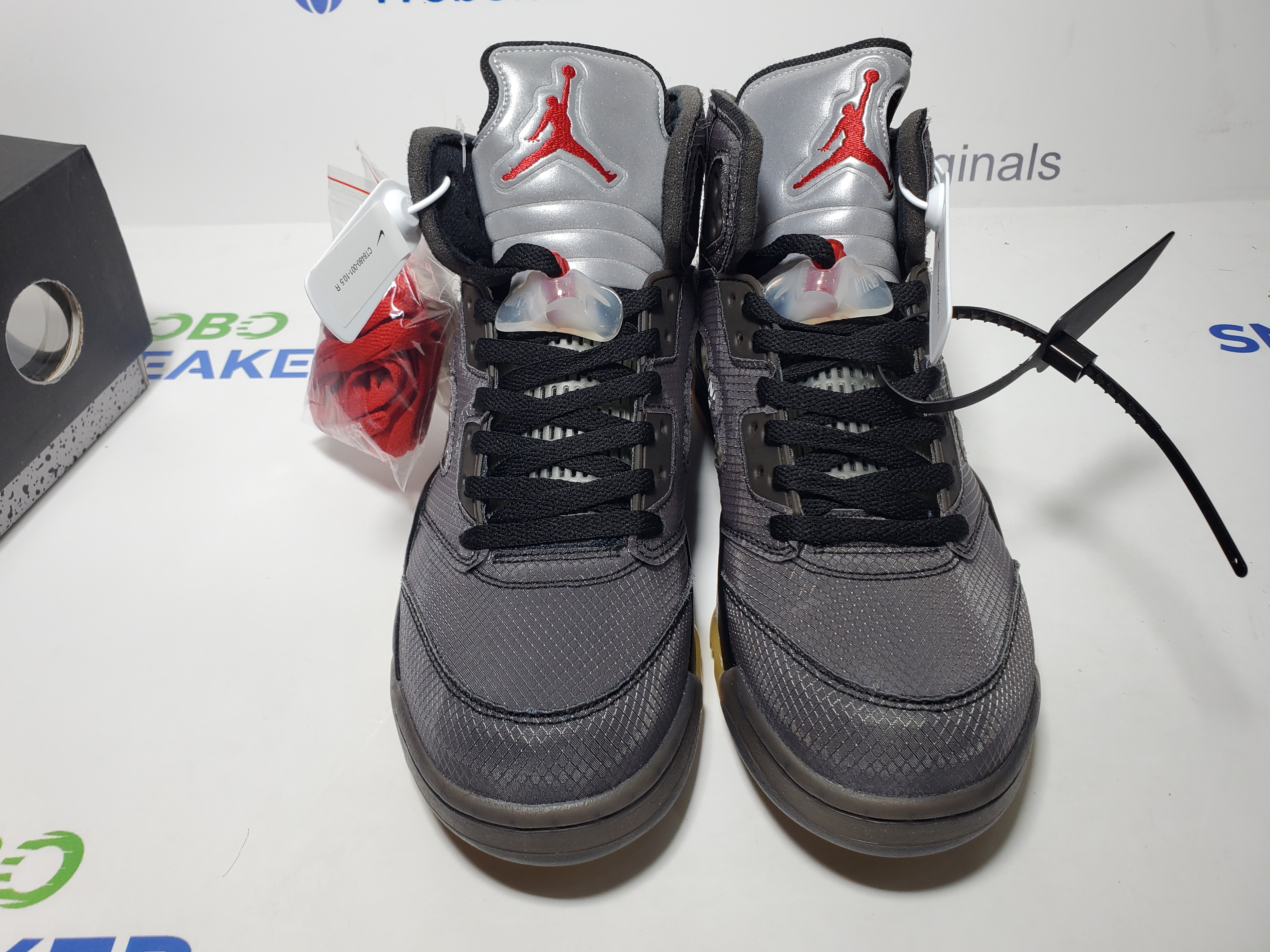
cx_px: 632
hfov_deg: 65.3
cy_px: 461
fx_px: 991
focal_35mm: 27
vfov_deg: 51.3
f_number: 2.4
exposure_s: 1/154
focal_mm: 4.3
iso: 50
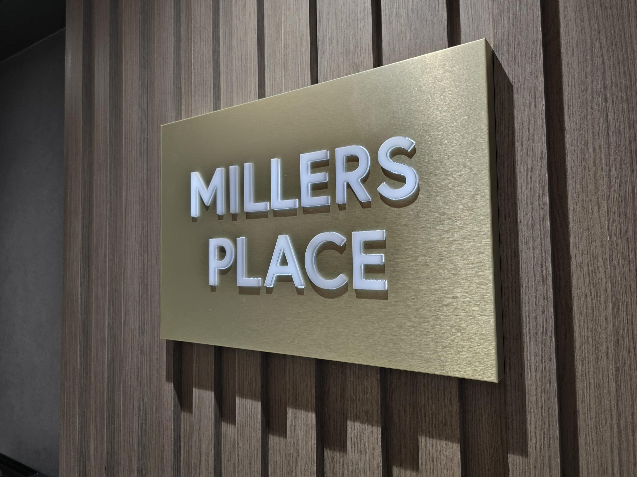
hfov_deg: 73.9
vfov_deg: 58.9
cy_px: 238
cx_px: 318
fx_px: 423
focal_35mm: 23
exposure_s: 1/100
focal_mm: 6.3
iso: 100
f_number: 1.7
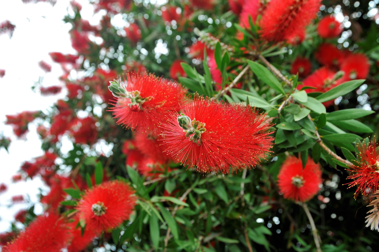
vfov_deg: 26.9
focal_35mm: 50
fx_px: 526
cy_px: 126
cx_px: 190
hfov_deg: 39.6
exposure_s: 1/50
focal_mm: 50
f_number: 11
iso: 200
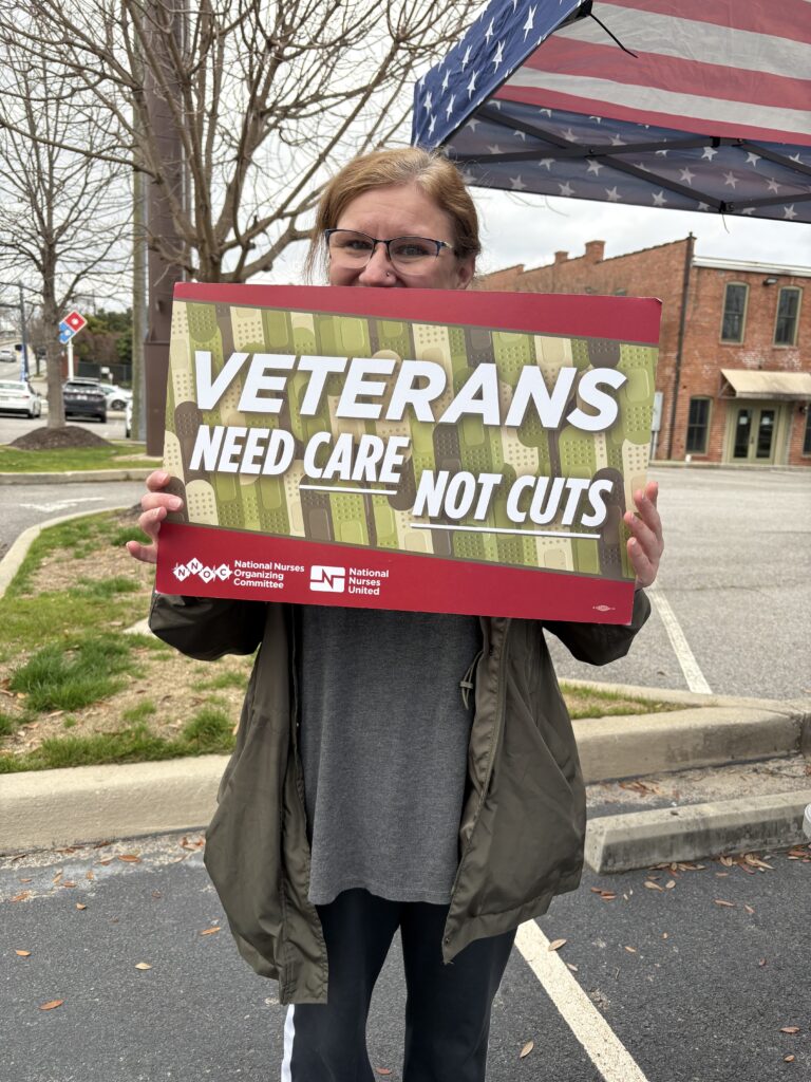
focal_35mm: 26
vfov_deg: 67.3
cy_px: 541
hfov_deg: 53.1
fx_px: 812
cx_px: 406
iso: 50
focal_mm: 5.96
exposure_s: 1/552
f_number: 1.6
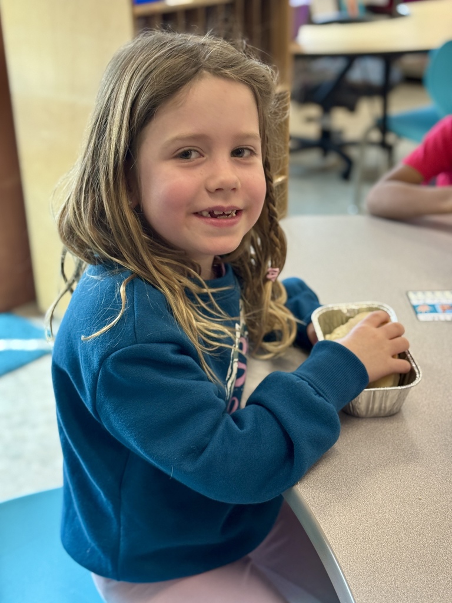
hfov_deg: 30.3
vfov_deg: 39.7
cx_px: 226
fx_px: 836
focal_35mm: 48
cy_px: 302
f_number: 1.78
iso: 250
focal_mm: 6.76
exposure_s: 1/60
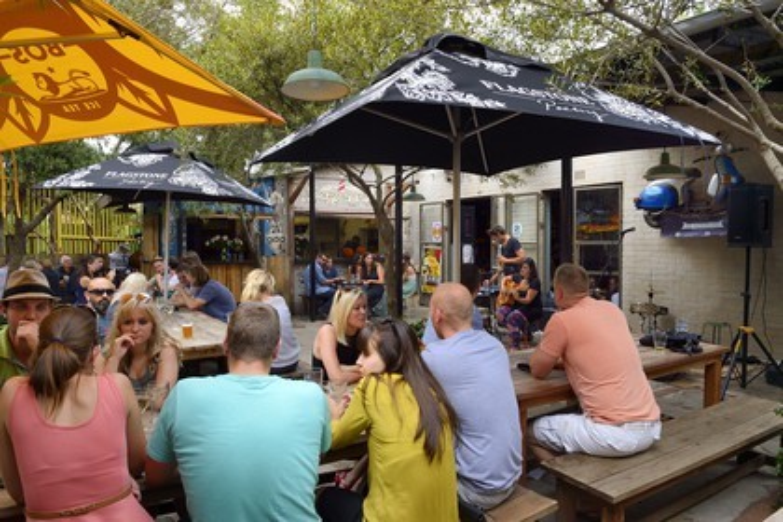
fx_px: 522
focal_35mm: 24
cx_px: 392
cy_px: 261
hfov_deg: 73.7
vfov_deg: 53.1
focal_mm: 24
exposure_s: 1/100
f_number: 13
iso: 1250
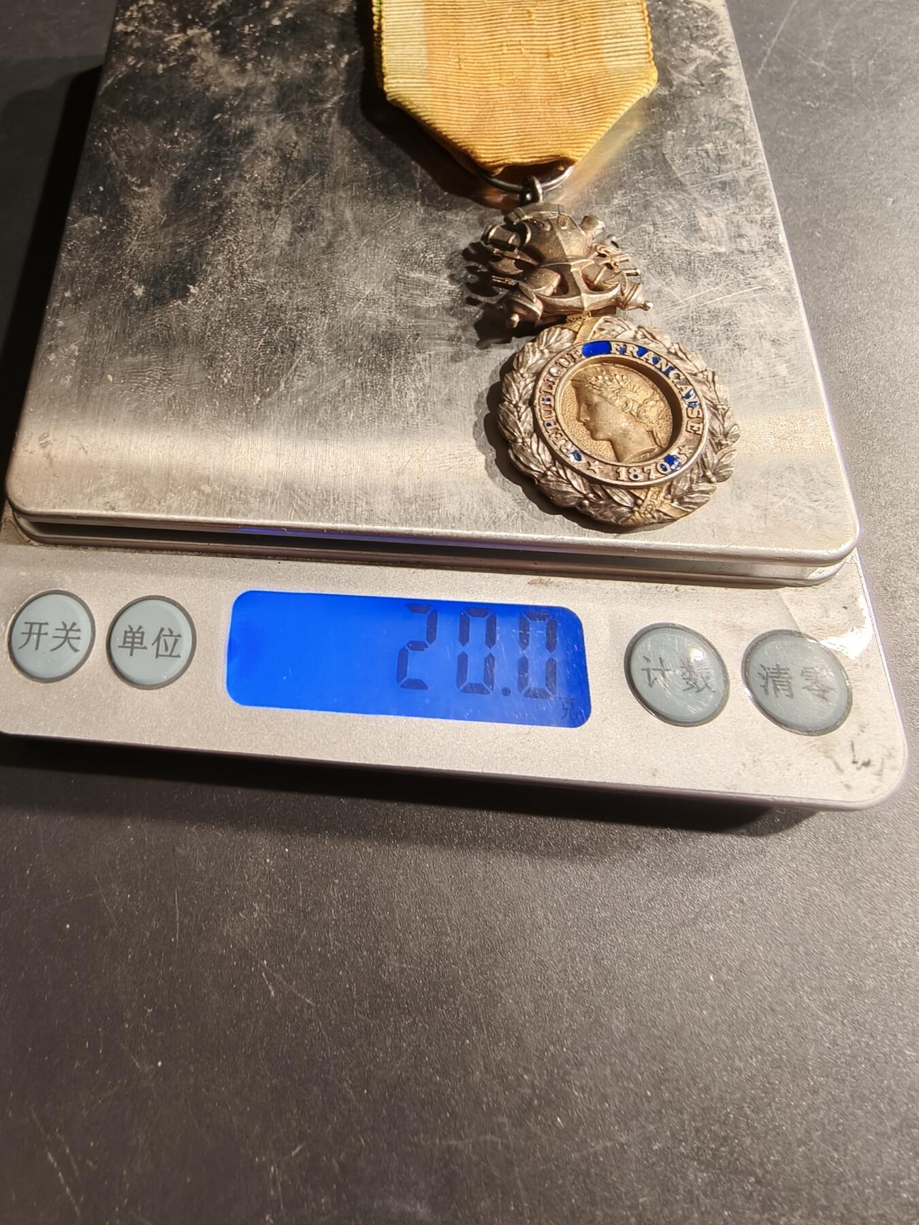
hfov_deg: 58.9
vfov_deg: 73.9
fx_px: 814
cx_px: 460
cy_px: 612
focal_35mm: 23
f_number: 2
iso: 125
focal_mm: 2.32
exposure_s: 1/50
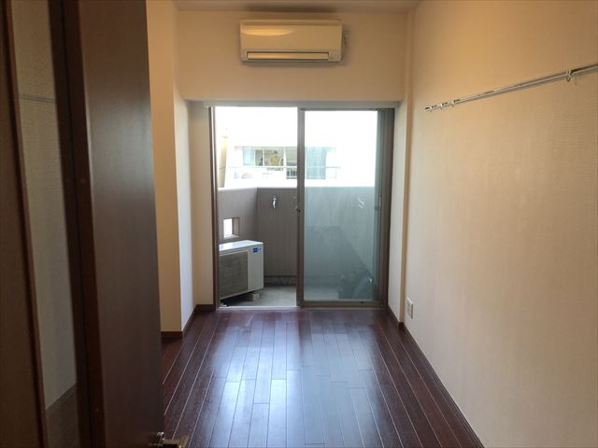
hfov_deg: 63.4
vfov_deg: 49.7
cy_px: 224
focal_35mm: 28
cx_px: 299
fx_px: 484
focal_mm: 3.99
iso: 25
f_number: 1.8
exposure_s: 1/50
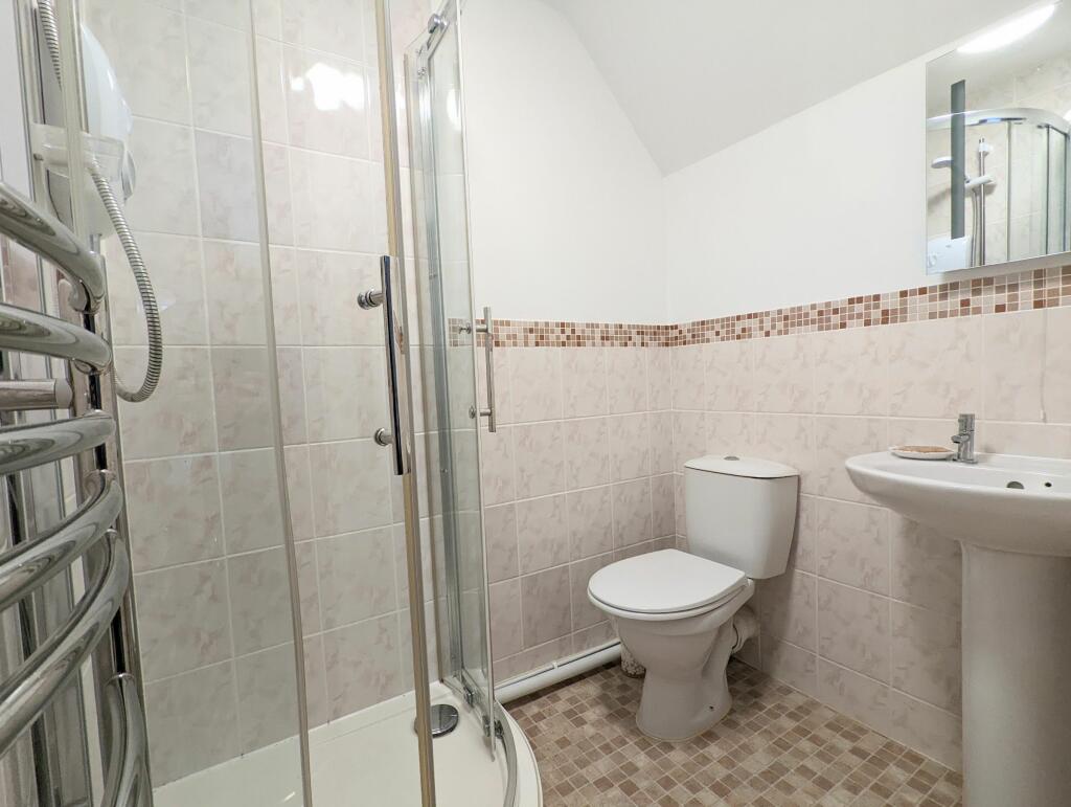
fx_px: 496
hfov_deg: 94.4
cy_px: 404
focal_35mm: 16
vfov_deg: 78.2
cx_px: 536
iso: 330
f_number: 2.2
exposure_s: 1/100
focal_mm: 2.35
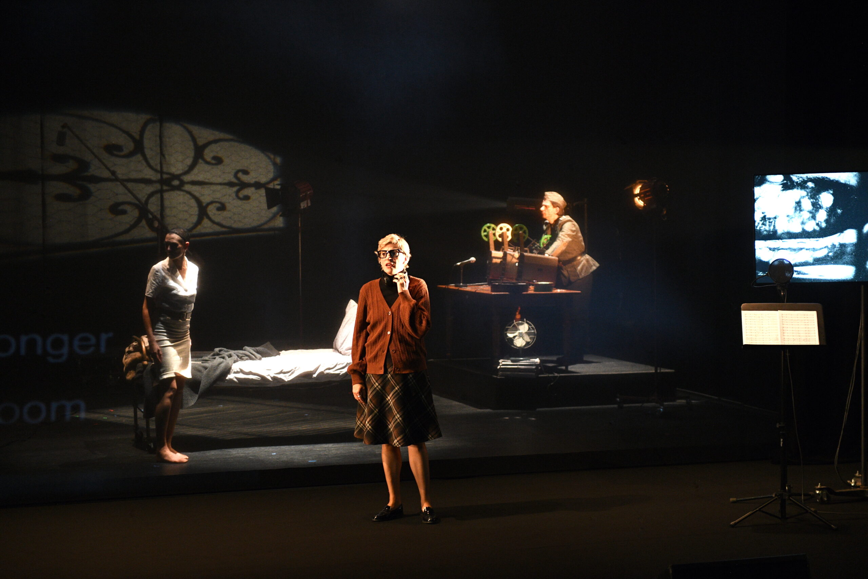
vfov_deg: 19.5
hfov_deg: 28.8
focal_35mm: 70
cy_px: 290
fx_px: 1688
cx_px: 434
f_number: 4
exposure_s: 1/30
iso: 3200
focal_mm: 70
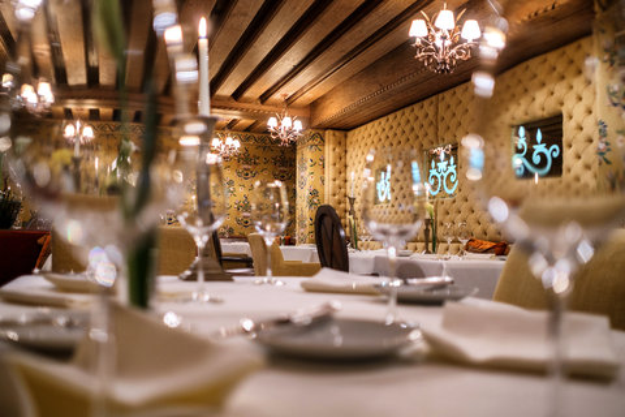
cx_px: 312
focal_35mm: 35
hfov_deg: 54.4
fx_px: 608
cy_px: 208
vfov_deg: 37.9
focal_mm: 23
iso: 200
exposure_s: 1/20
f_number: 2
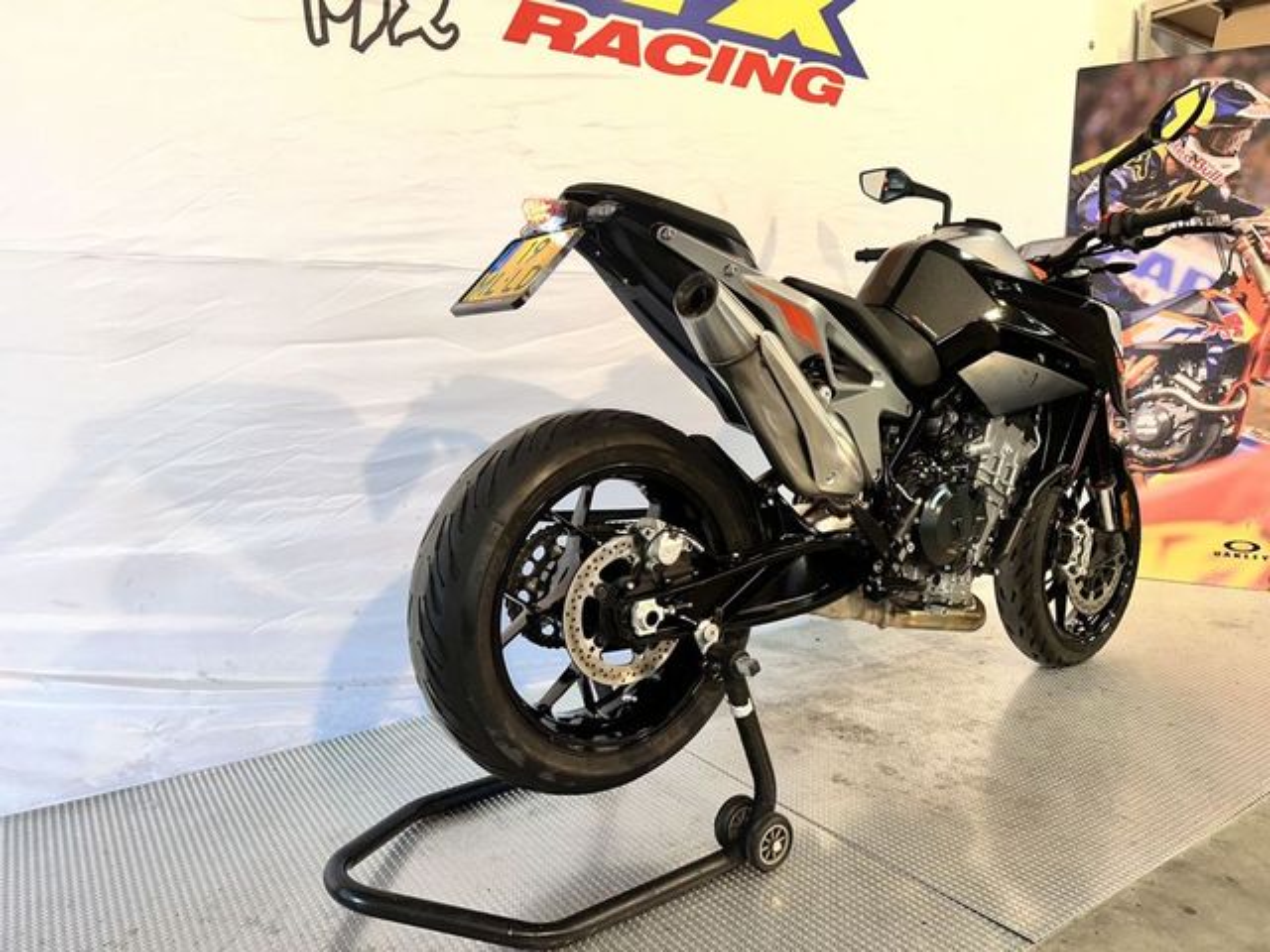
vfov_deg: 56.8
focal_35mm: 24
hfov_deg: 71.6
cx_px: 635
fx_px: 881
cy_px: 476
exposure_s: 1/32
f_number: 1.78
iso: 80
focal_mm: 6.86
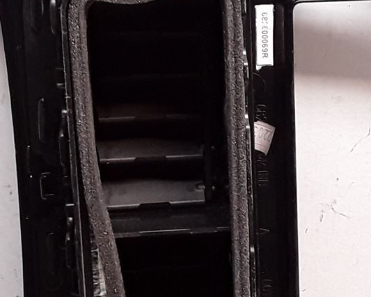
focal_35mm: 105
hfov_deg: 18.3
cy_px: 171
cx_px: 184
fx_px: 1152
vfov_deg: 14.7
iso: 100
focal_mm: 2.91
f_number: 1.9
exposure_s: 1/50
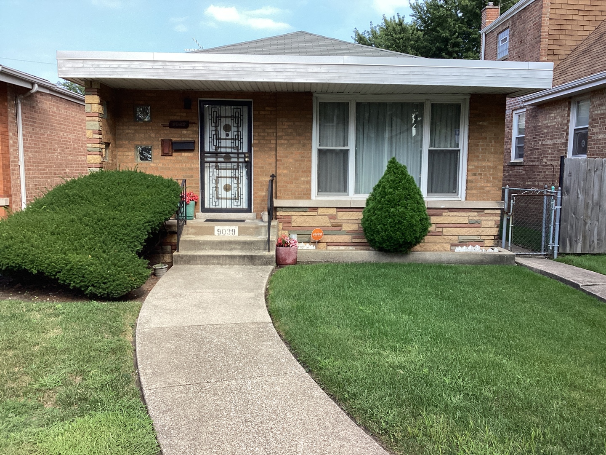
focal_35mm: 31
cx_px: 303
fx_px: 543
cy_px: 228
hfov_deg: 58.4
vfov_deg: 45.4
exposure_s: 1/382
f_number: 2.4
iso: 25
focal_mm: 3.3
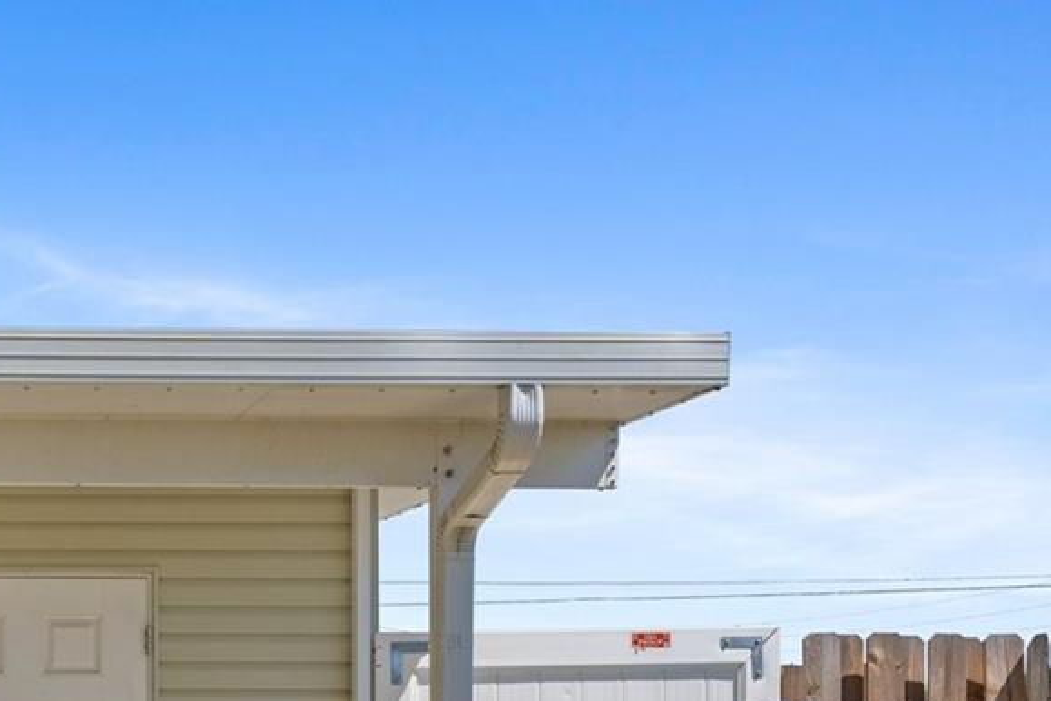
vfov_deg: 21.6
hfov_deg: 30.2
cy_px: 794
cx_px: -109
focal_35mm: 59
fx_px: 1729
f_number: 7.1
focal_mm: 14.3
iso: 100
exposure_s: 1/250
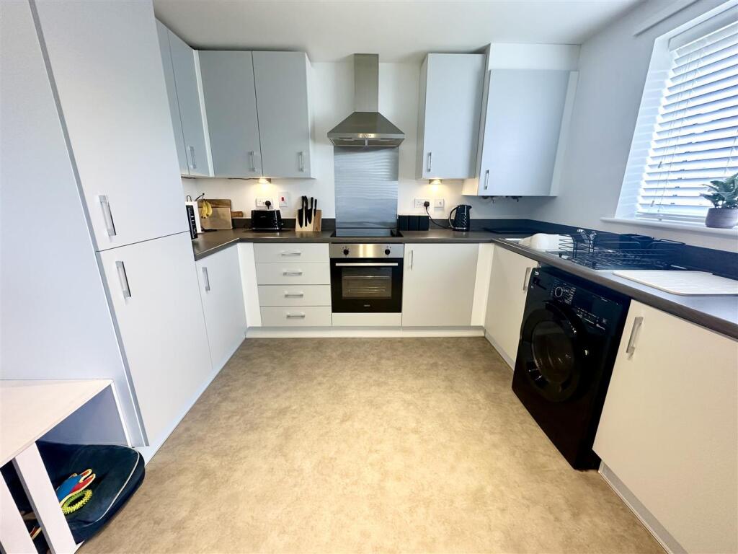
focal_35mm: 14
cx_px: 369
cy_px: 277
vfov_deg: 85.7
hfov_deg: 102.1
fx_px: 298
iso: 200
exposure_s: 1/50
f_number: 2.2
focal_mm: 2.22
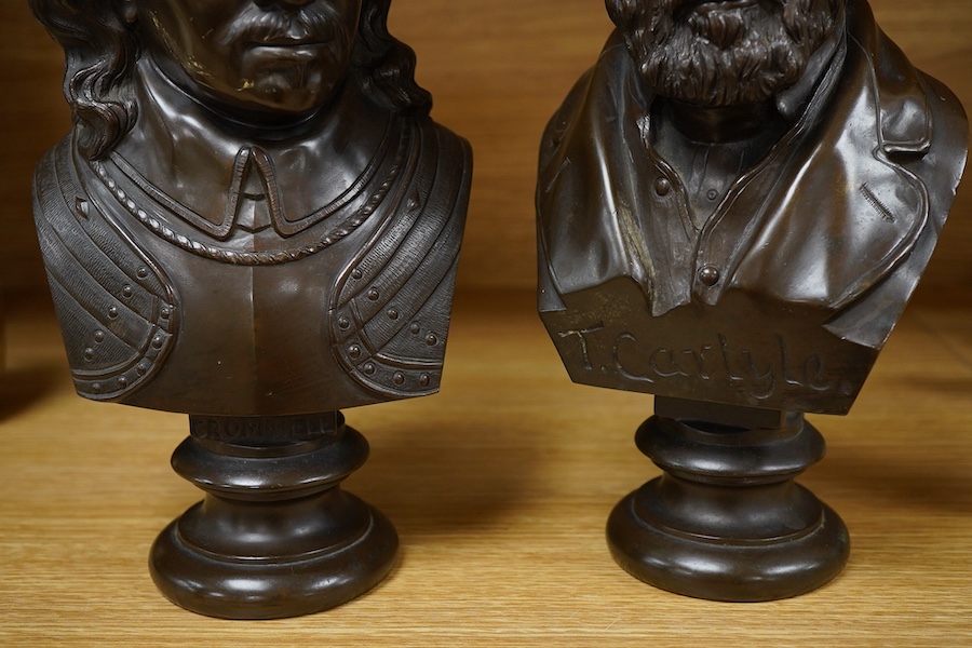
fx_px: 1215
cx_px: 486
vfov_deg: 29.9
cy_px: 324
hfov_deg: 43.6
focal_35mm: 45
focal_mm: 30
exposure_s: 1/125
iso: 1250
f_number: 8
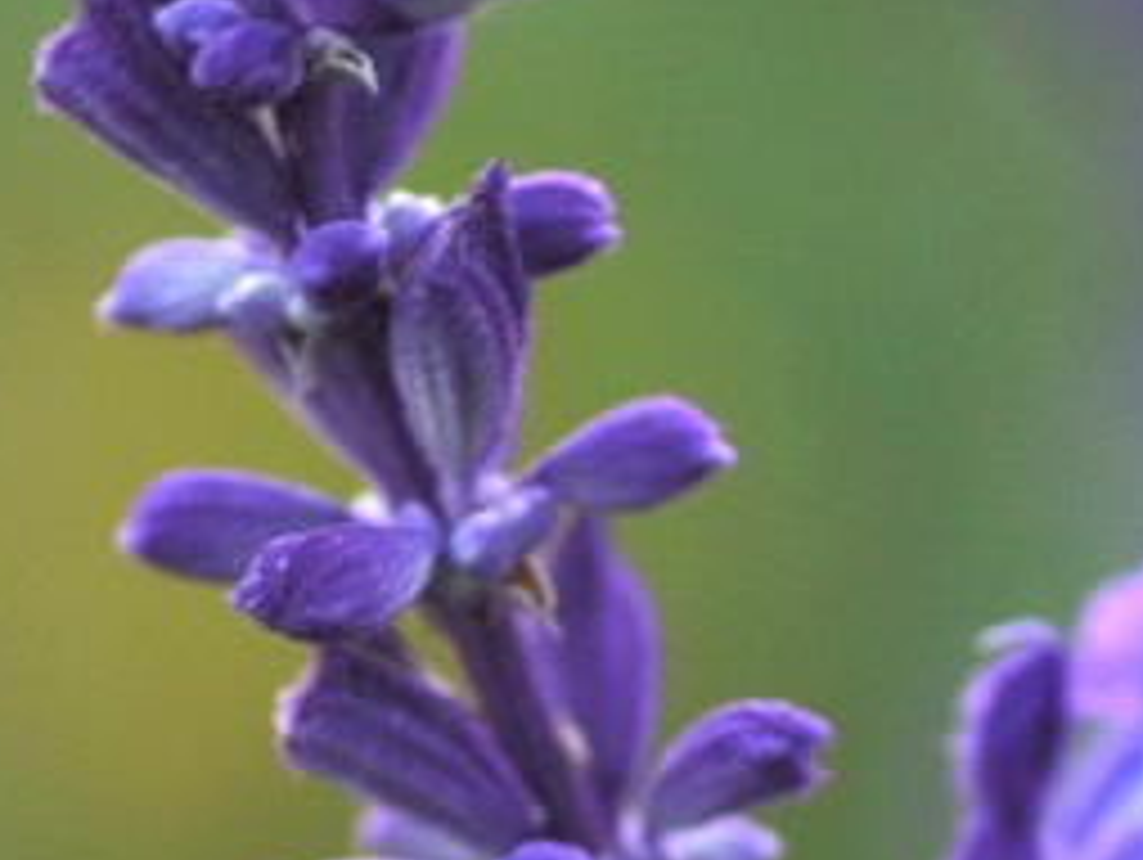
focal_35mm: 523
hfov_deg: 3.8
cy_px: 1441
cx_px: 378
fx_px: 17285
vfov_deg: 2.8
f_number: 3.2
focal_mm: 90
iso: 200
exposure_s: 1/40
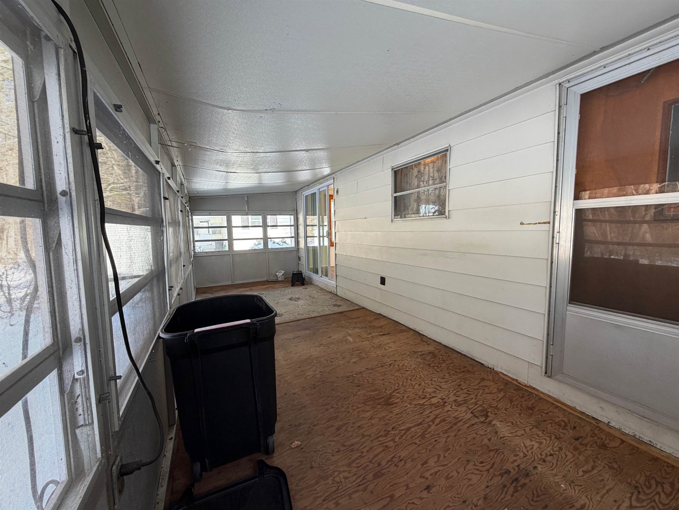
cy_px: 255
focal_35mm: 14
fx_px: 275
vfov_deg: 85.7
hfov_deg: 102.1
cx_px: 340
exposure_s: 1/121
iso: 125
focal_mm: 2.22
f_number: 2.2
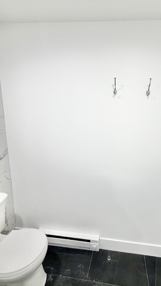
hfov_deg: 64.7
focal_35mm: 16
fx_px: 121
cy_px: 142
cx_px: 112
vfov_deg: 99.4
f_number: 2.2
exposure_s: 1/121
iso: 200
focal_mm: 2.22
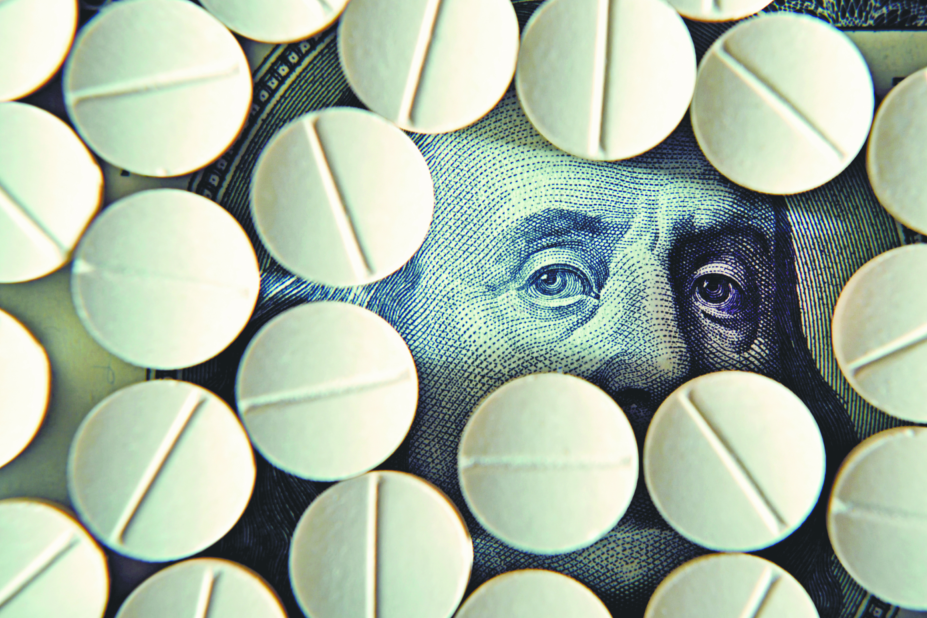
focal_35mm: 61
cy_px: 289
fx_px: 1571
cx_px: 553
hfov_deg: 32.8
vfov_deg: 22.3
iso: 400
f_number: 4
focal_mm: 50
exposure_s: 1/160
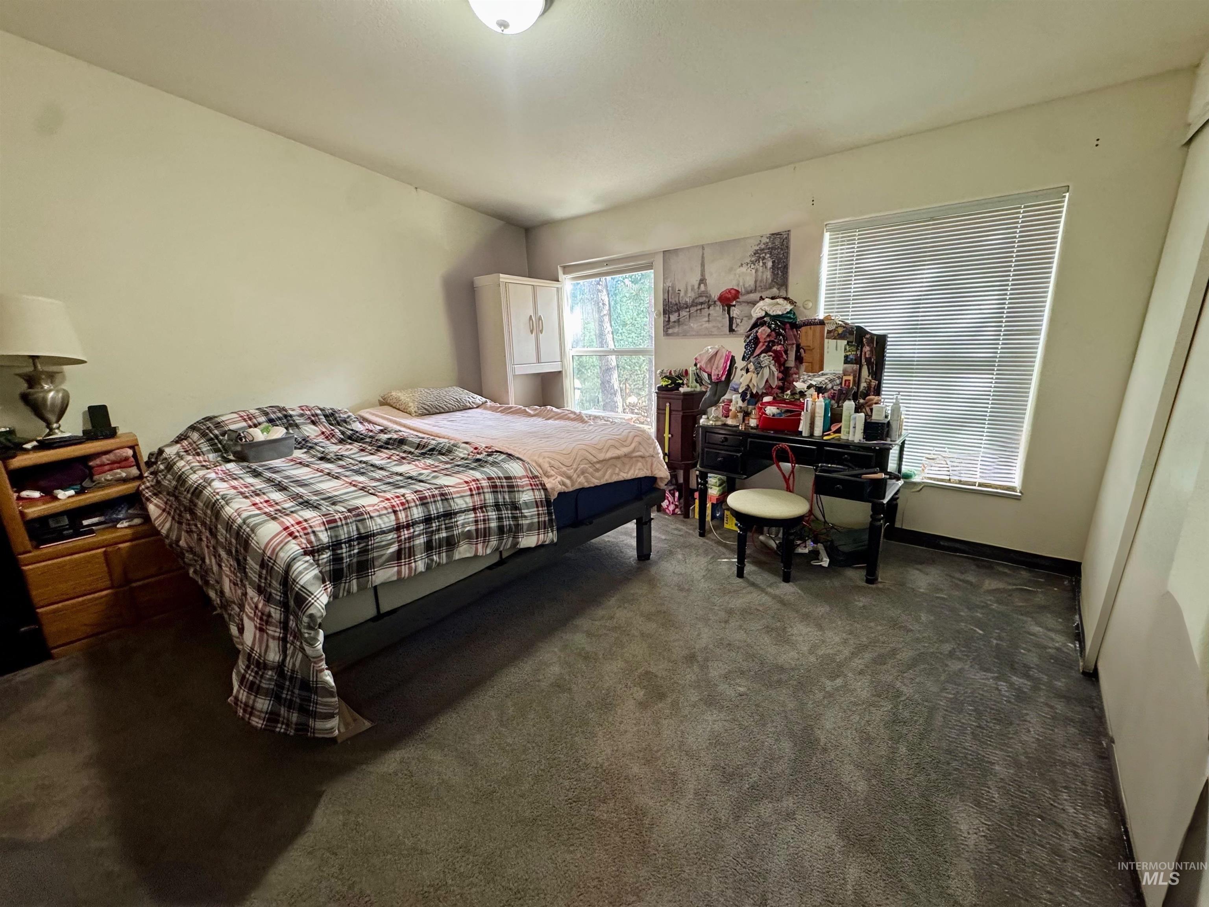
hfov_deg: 102.1
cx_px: 604
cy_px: 454
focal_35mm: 14
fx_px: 489
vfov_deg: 85.7
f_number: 2.2
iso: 320
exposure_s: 1/60
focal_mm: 2.22
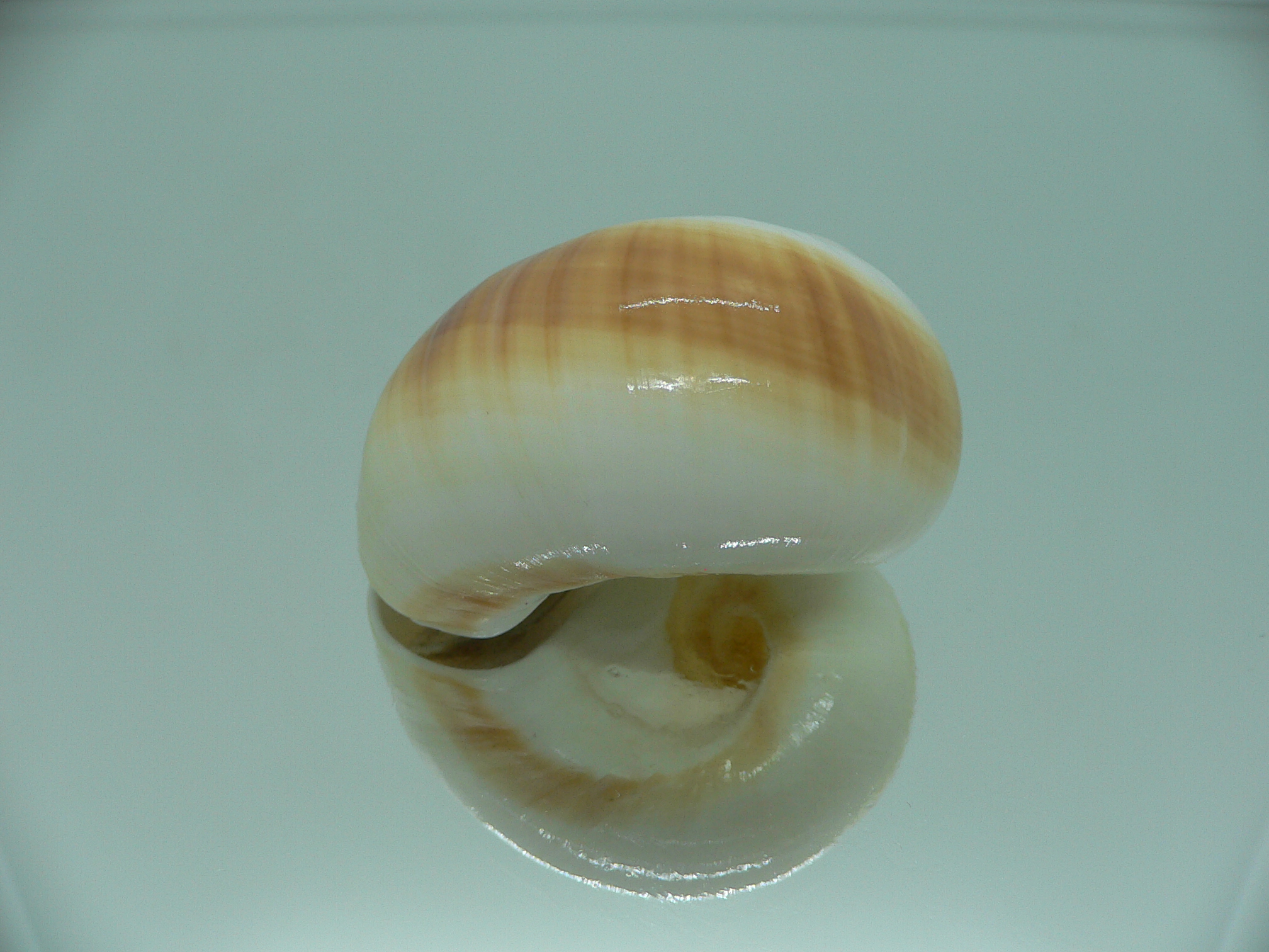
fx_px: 1283
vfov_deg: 40.7
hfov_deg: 52.6
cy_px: 476
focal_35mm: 35
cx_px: 634
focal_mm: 4.6
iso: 80
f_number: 2.8
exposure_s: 1/60
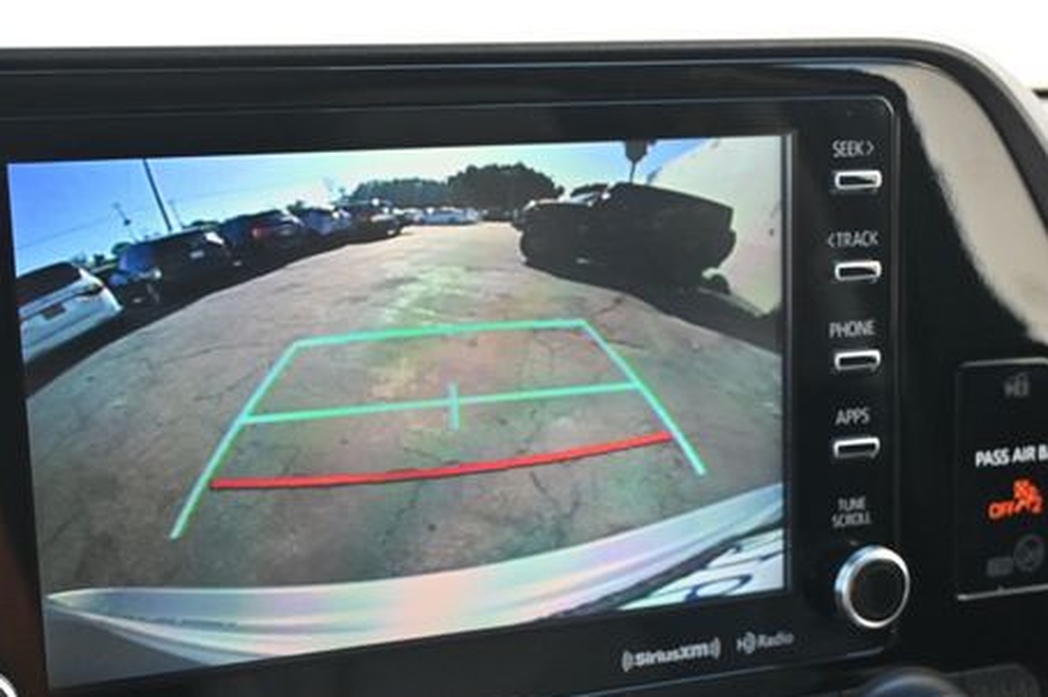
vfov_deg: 24.4
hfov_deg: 35.9
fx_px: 1600
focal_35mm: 55
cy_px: 480
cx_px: 349
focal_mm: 26
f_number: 4.5
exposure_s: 1/125
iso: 500
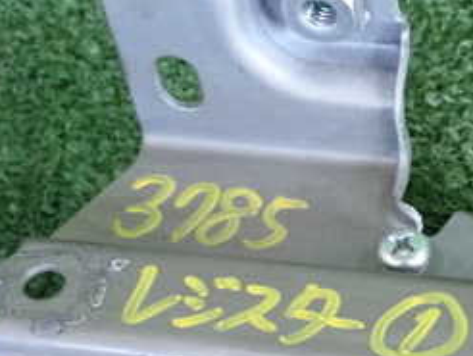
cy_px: 321
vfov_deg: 9.8
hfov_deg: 13.0
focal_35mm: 151
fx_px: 2065
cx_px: 406
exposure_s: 1/125
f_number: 3.6
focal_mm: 11.09
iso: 1250
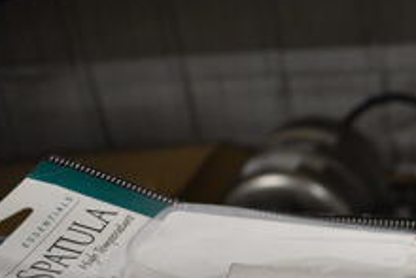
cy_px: 316
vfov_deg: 16.0
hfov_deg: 22.2
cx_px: 522
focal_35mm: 83
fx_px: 960
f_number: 3.5
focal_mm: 20
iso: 1800
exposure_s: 1/125
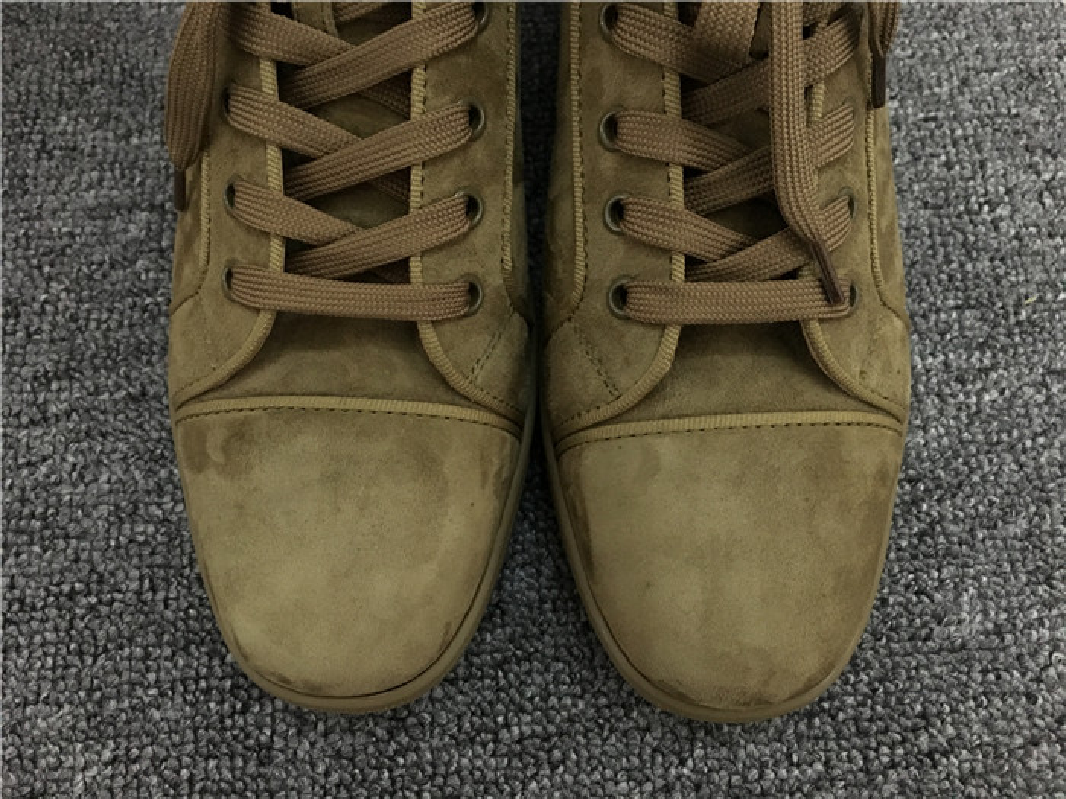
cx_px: 533
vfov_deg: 48.2
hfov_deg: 61.7
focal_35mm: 29
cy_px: 400
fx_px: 893
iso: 200
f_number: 2.2
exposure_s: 1/25
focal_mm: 4.15
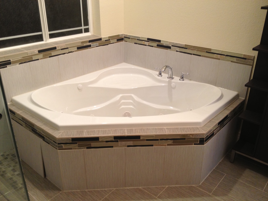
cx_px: 134
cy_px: 100
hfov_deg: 52.6
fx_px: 271
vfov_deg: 40.7
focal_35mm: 35
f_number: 2.4
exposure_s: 1/20
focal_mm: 4.28
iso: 100
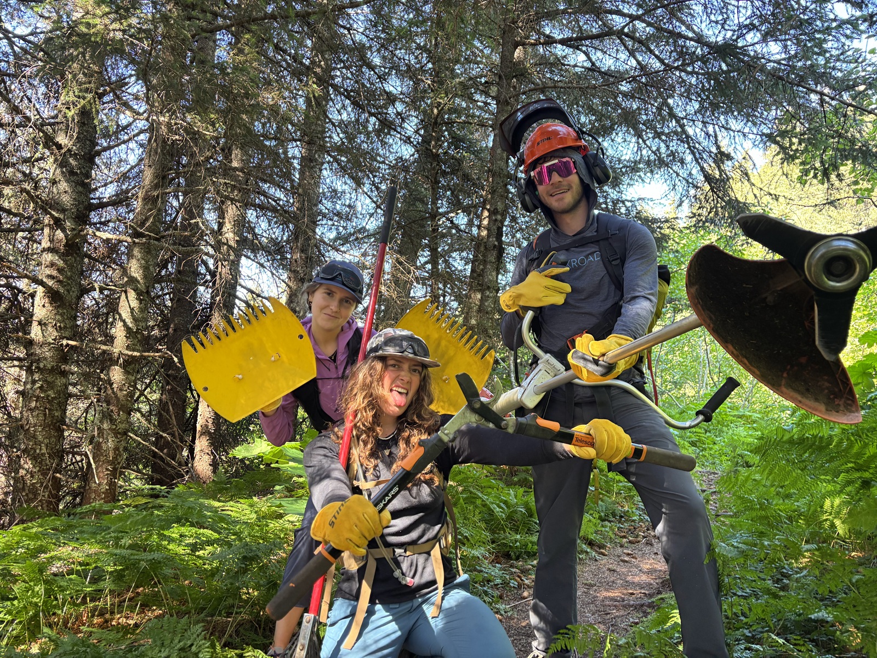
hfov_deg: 67.3
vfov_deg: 53.1
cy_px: 329
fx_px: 659
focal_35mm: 26
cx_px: 438
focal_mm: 5.96
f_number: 1.6
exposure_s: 1/61
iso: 125
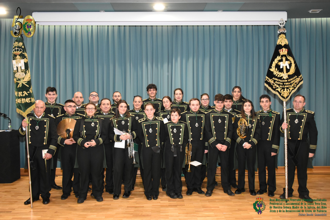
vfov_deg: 40.0
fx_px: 302
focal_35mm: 33
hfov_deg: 57.2
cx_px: 165
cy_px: 110
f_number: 5.6
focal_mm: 22
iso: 3200
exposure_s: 1/60
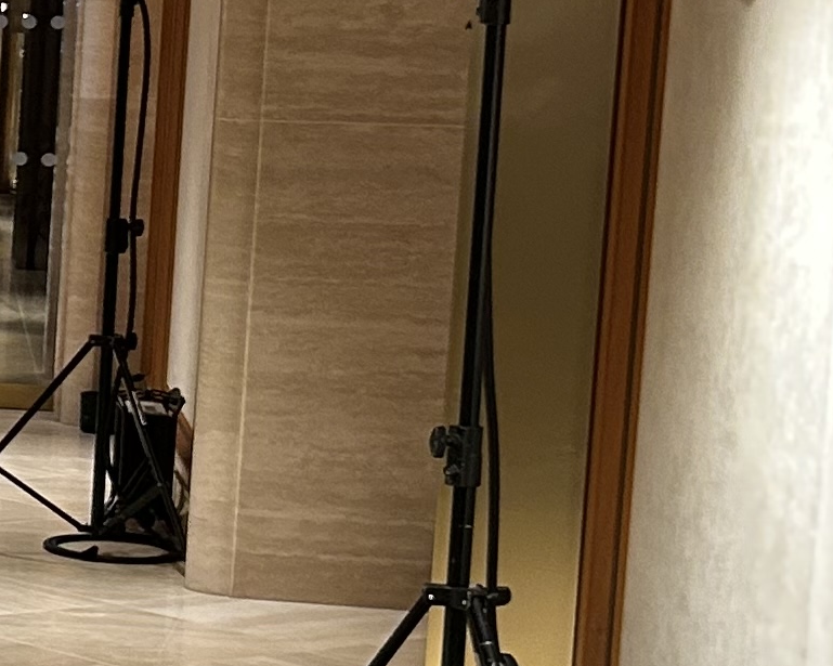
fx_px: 3279
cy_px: 292
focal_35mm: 133
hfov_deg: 11.8
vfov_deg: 11.6
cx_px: -1162
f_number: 1.5
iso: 160
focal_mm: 5.7
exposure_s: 1/60
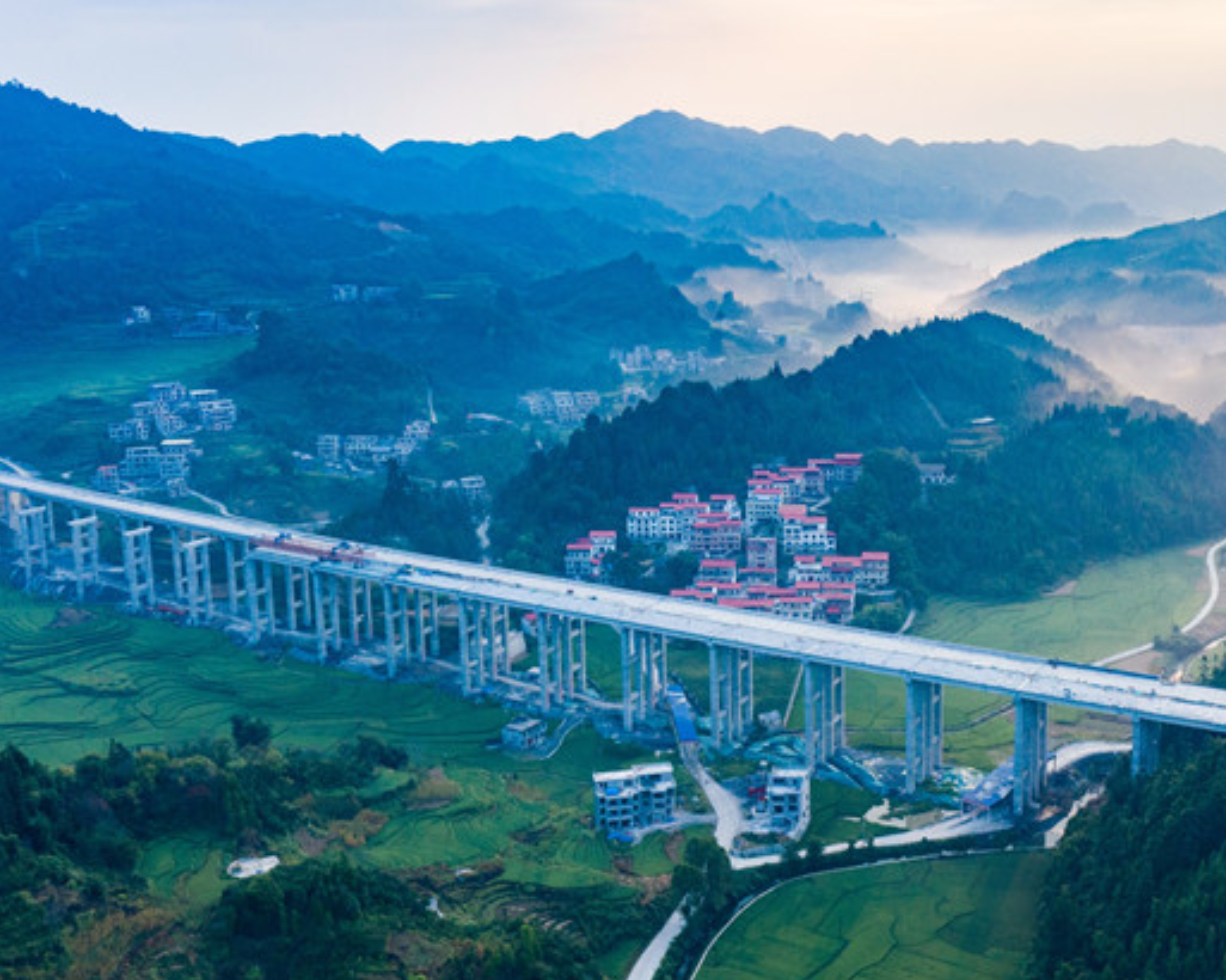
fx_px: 1487
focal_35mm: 41
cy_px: 424
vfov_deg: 36.4
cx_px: 746
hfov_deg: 44.5
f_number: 8
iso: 100
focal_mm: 10.26
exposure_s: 1/100
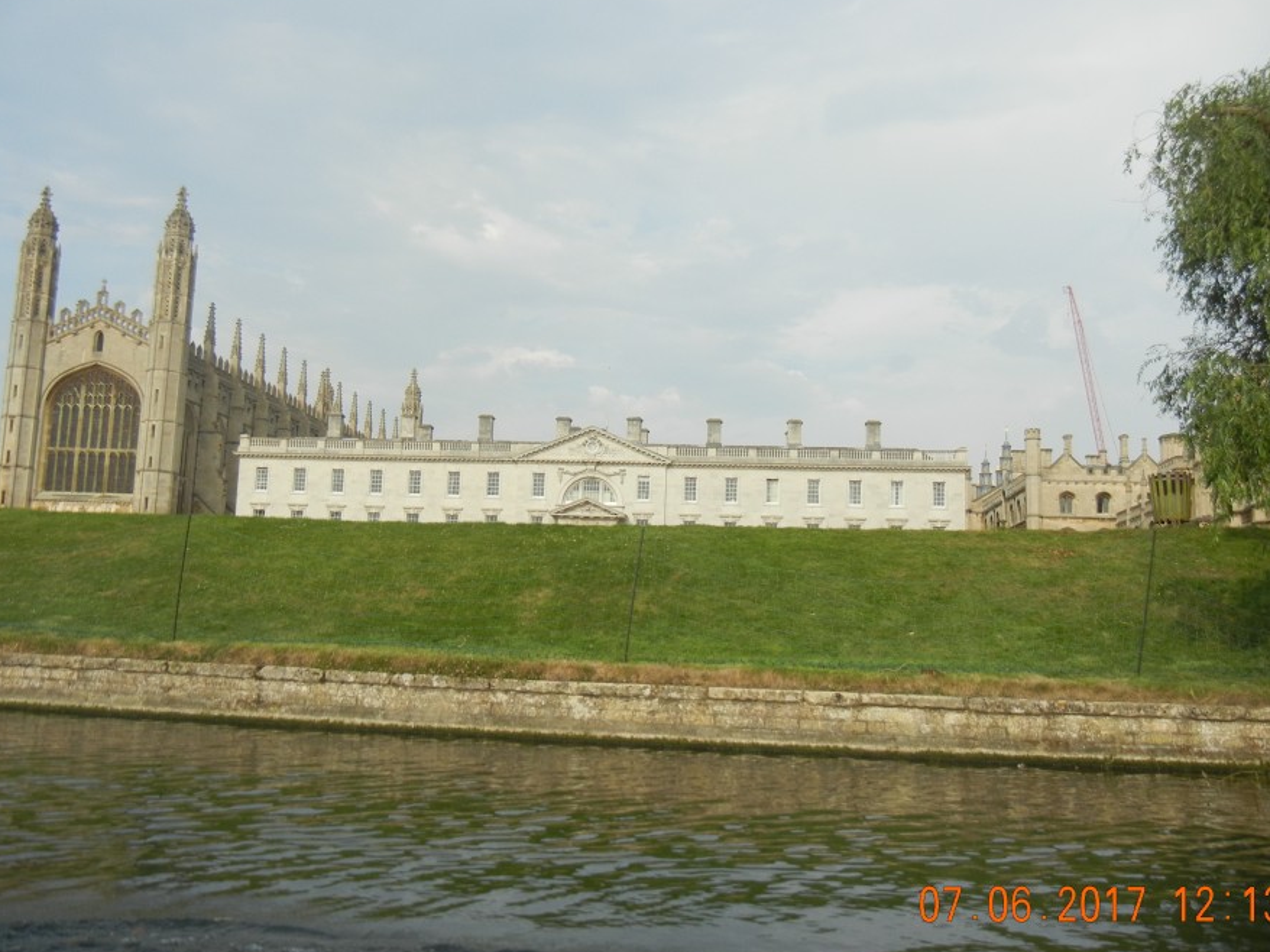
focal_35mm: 35
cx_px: 634
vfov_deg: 40.7
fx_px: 1284
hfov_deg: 52.6
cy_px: 464
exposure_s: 1/280
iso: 160
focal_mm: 5.4
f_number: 7
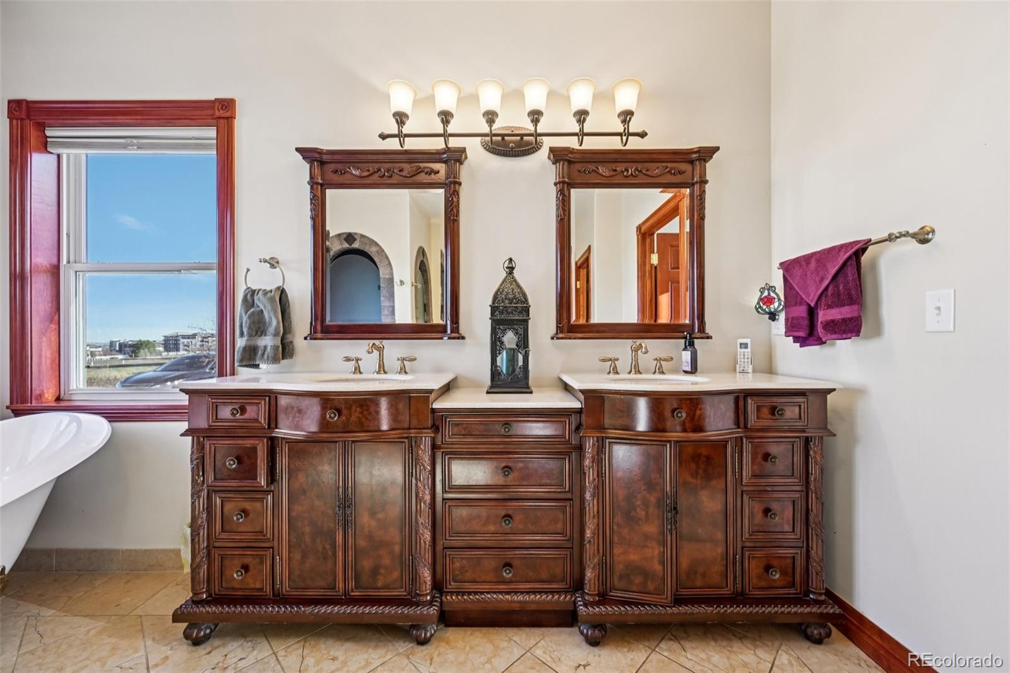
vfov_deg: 81.2
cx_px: 505
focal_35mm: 14
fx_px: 393
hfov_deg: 104.3
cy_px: 336
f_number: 8
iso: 320
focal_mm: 14
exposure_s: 1/15
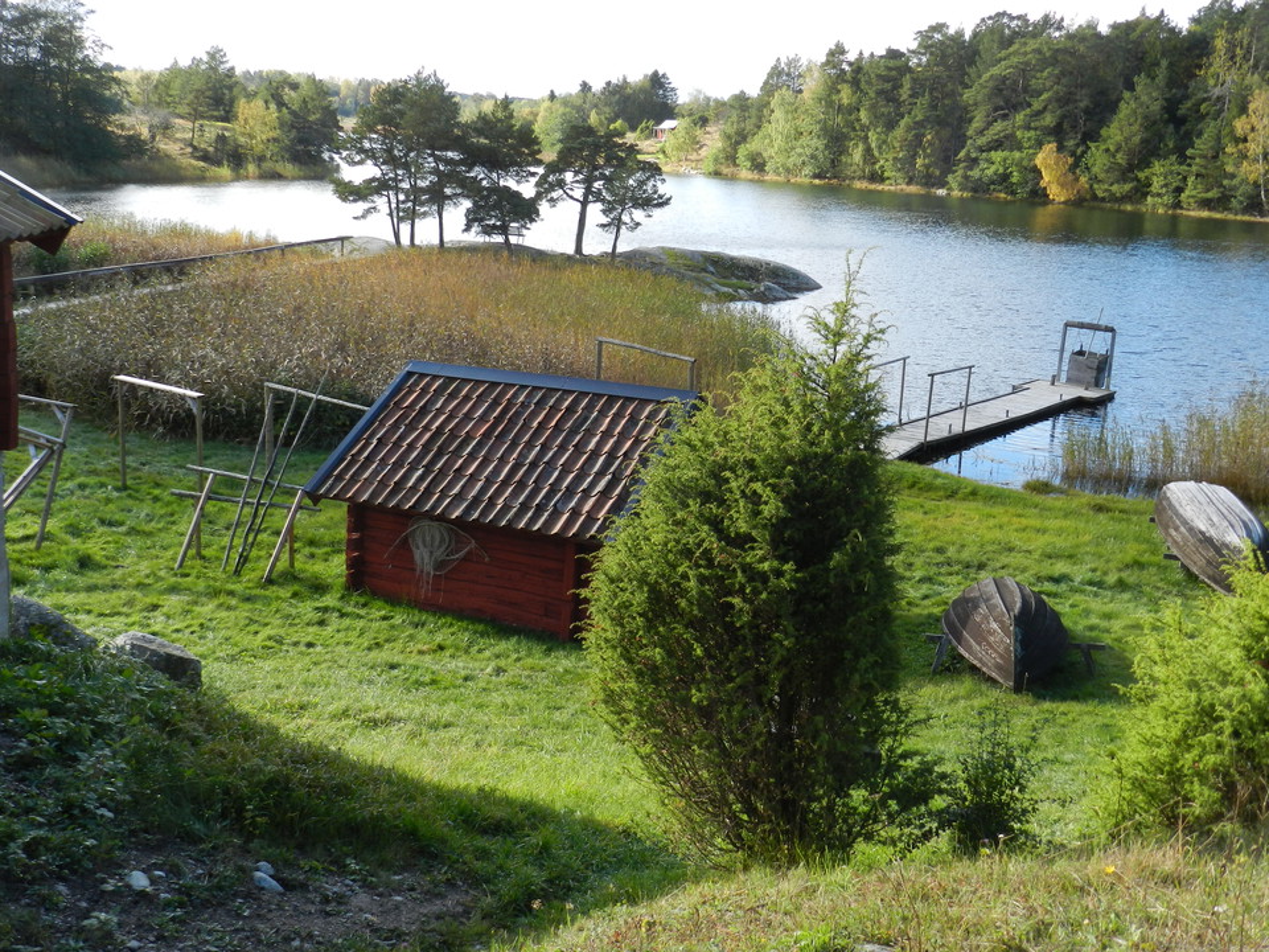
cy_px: 476
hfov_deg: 49.0
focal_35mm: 38
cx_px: 634
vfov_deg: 37.7
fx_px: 1393
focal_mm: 6.7
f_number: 4
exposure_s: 1/320
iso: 160
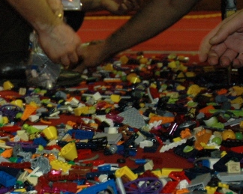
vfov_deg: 18.9
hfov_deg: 22.7
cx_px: -12
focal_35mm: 80
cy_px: 166
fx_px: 575
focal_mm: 18
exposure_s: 1/60
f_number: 4
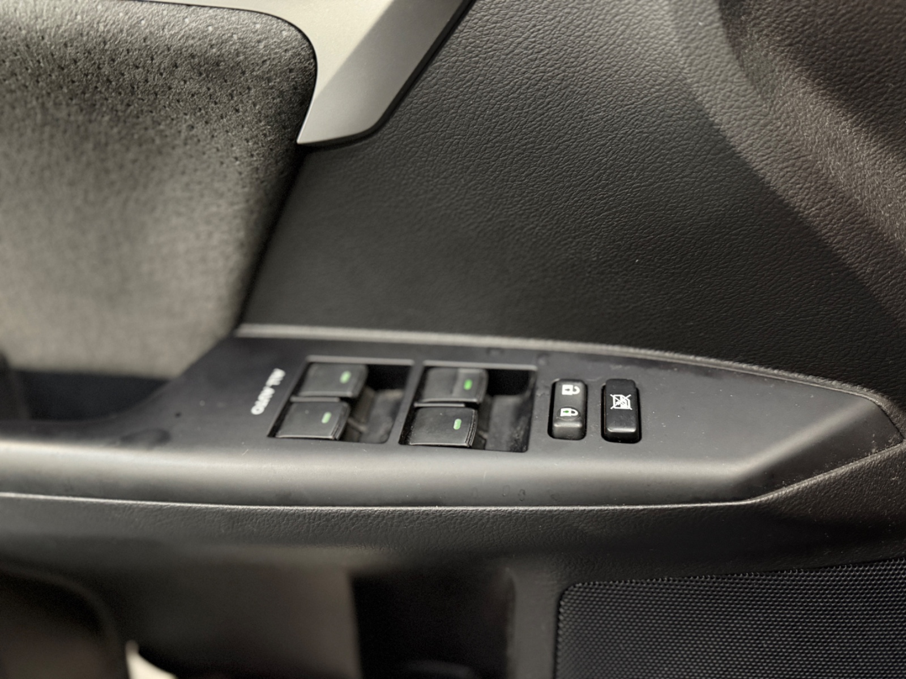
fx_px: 628
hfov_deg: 71.6
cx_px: 453
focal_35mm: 24
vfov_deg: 56.8
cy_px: 340
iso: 800
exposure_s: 1/25
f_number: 1.78
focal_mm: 6.76
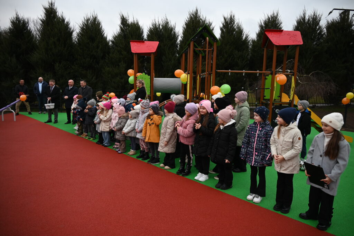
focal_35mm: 24
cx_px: 177
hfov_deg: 73.7
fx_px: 236
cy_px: 118
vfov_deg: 53.2
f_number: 4
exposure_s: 1/160
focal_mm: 24
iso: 400
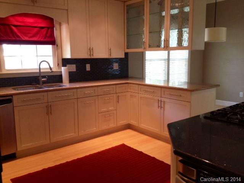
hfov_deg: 52.6
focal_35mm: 35
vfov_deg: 40.7
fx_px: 247
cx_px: 122
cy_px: 92
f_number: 2.4
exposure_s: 1/20
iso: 160
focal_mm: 4.28
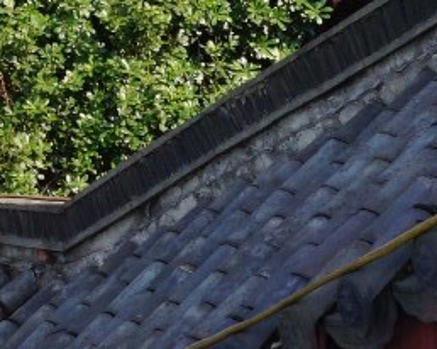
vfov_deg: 8.2
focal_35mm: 179
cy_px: -342
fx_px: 2313
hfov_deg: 10.4
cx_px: -251
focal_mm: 16
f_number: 9
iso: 100
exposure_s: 1/100
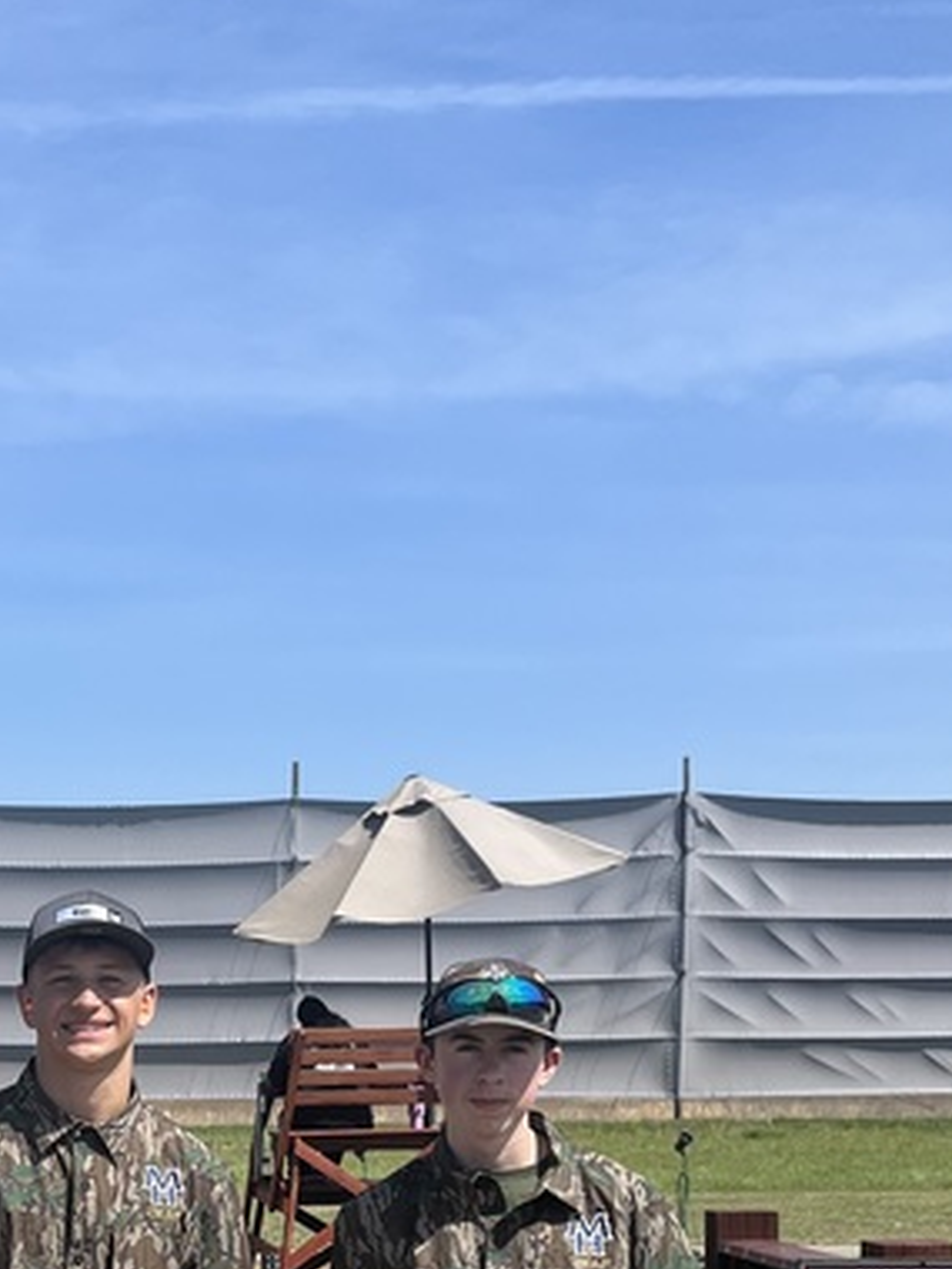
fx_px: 2567
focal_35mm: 70
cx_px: 94
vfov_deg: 26.1
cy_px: 1319
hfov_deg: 20.6
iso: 50
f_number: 1.6
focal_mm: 5.1
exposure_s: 1/3876
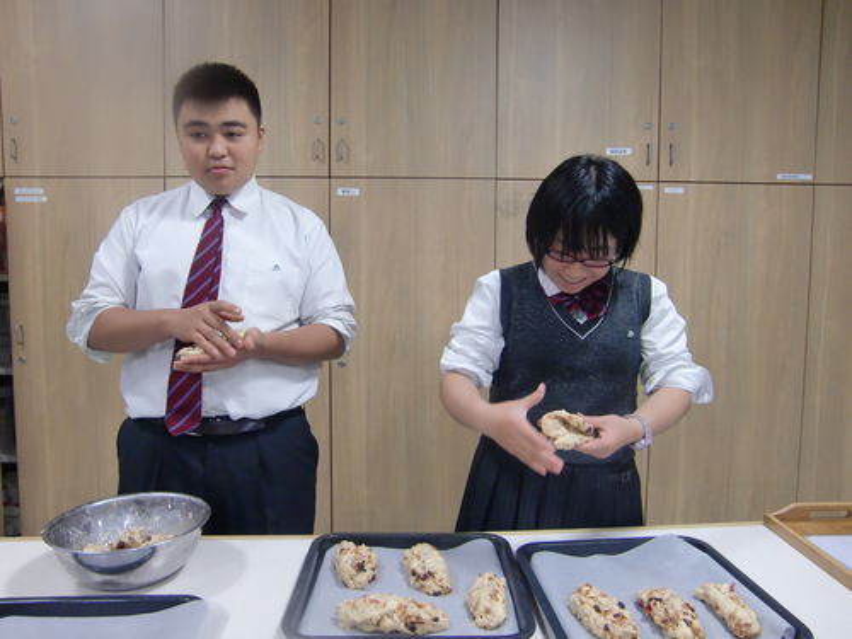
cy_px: 320
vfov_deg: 49.7
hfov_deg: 63.4
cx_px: 426
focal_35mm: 28
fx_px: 689
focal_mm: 4.9
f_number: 2.6
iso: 250
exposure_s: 1/60
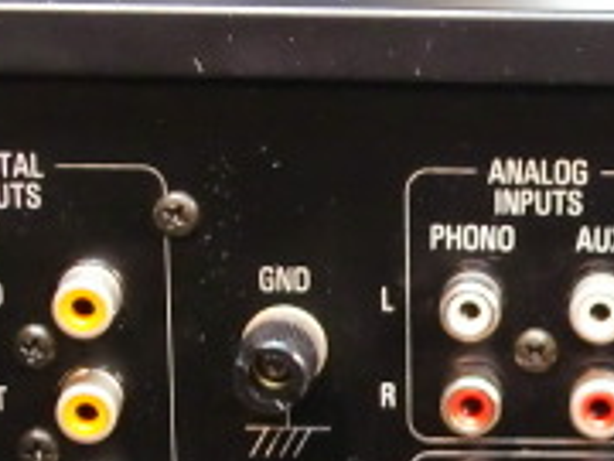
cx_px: 713
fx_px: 3477
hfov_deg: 10.0
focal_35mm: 196
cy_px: 529
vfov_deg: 7.5
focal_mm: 9.8
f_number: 3.6
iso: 400
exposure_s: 1/6
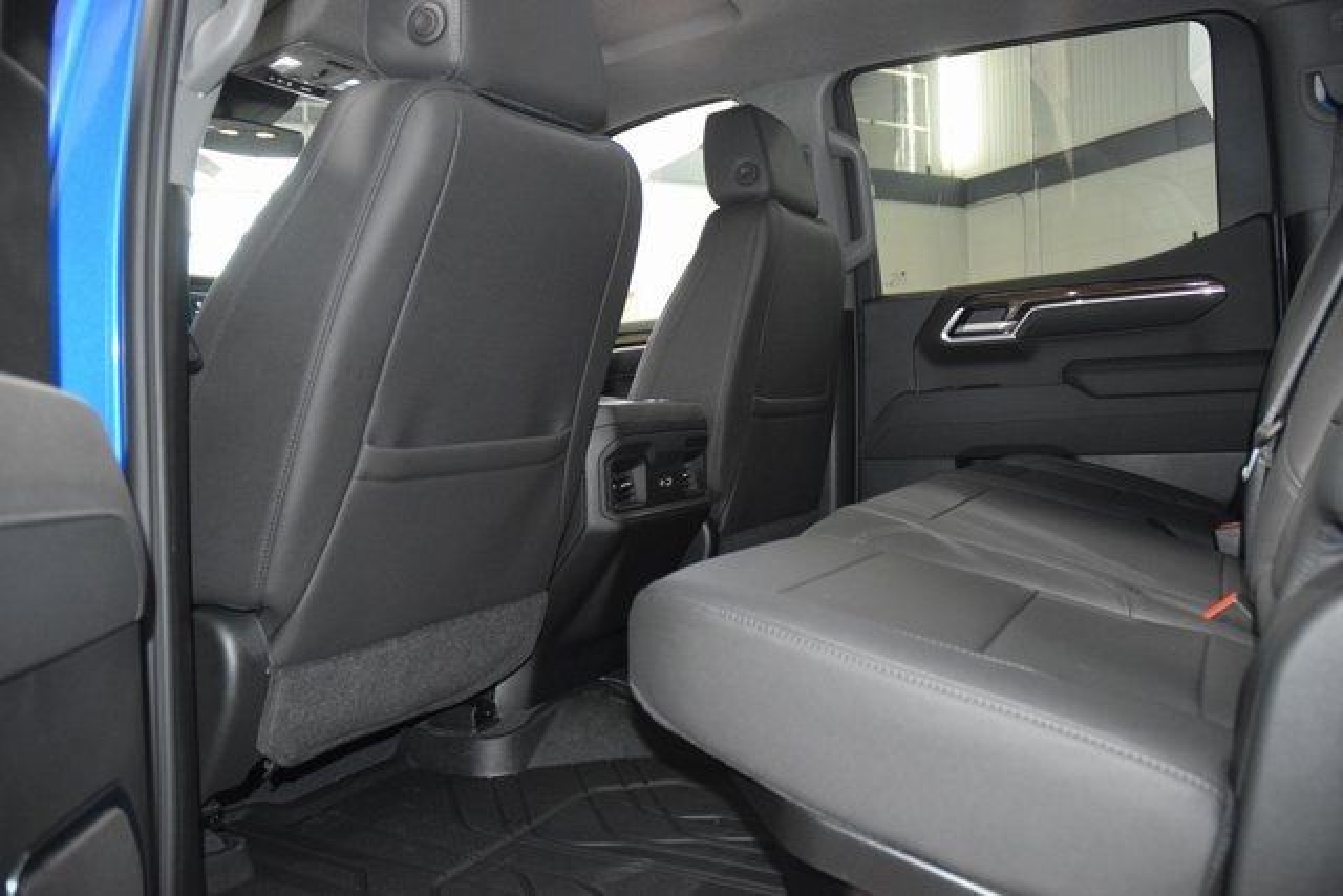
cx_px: 672
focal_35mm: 27
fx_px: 1007
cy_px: 448
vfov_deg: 48.0
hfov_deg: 67.4
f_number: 3.5
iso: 3200
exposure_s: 1/50
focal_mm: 18
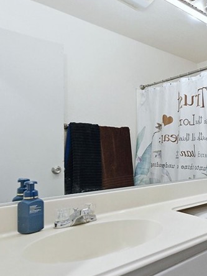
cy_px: 147
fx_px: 247
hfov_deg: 38.3
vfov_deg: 58.3
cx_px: 224
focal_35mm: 31
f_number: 4
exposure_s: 1/1250
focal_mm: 14
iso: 1000
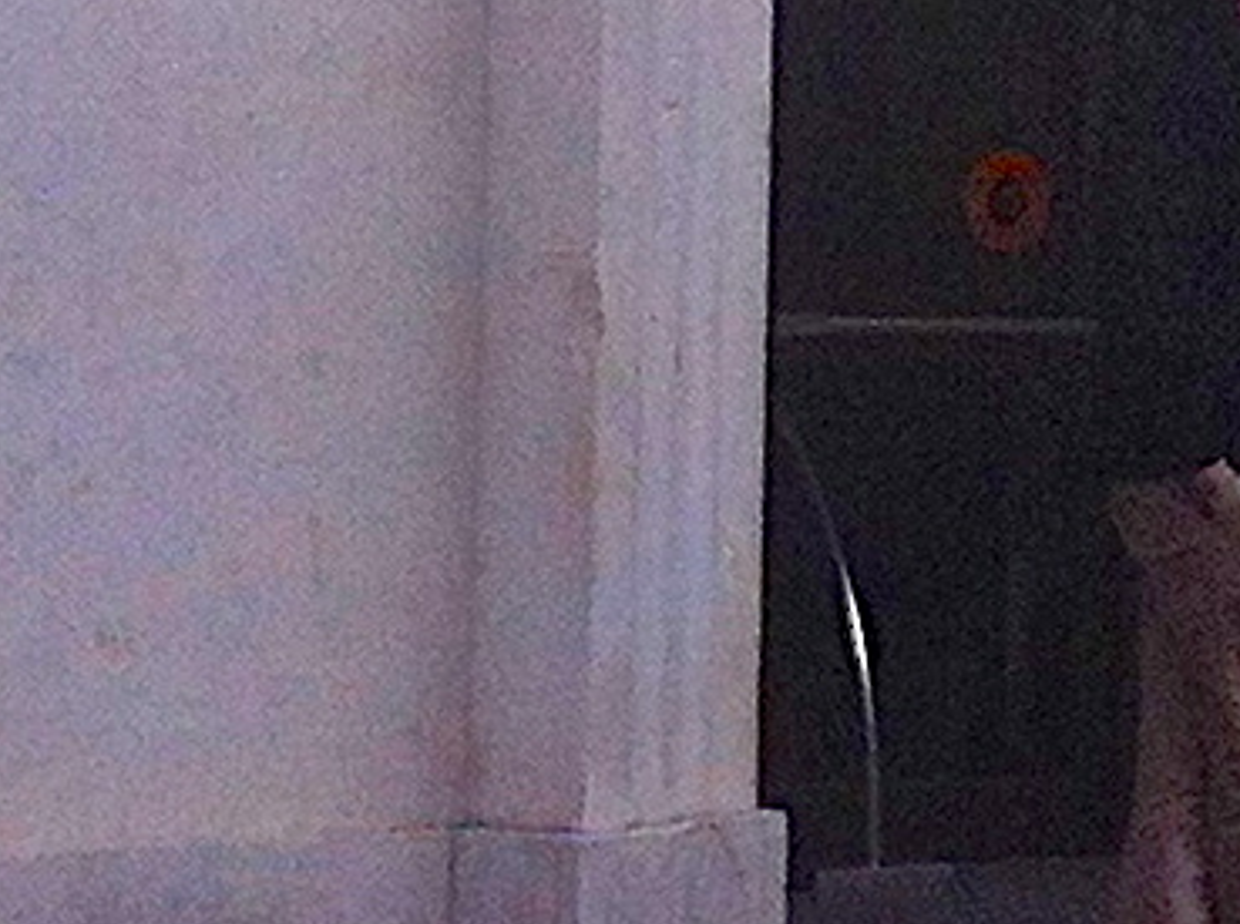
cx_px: 1877
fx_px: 7470
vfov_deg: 6.8
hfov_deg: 9.2
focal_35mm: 209
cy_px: -1089
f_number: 2.8
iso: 80
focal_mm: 3.85
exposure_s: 1/1676
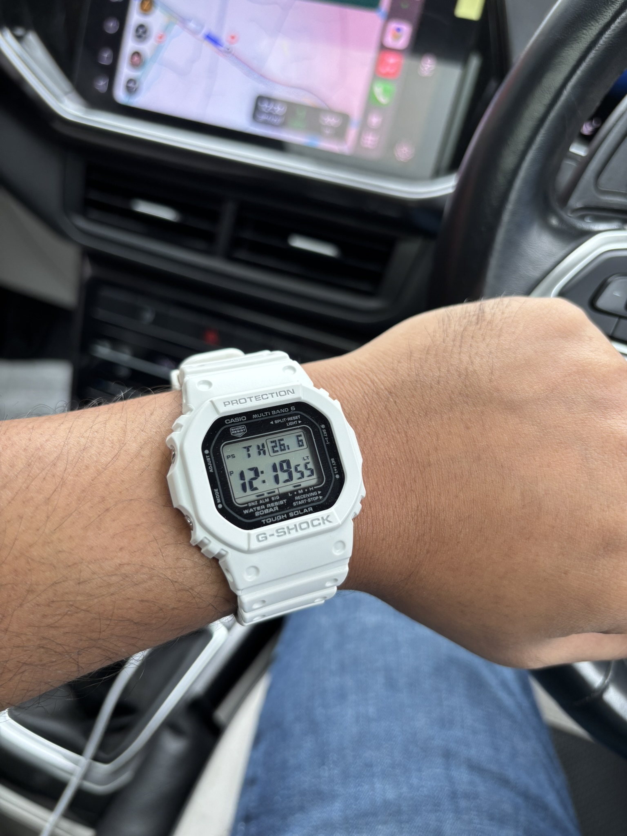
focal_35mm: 26
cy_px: 418
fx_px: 628
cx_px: 314
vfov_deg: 67.3
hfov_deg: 53.1
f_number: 1.6
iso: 32
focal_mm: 5.96
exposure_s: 1/130
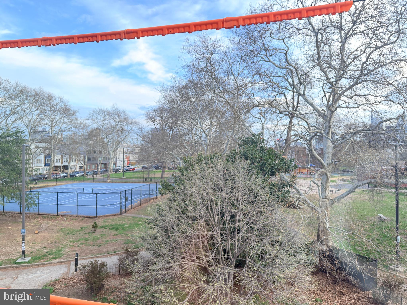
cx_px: 204
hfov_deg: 71.6
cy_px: 152
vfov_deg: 56.8
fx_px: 282
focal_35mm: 24
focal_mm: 6.76
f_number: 1.78
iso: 160
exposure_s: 1/120
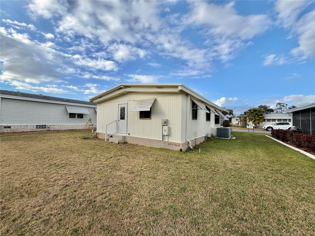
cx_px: 158
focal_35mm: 14
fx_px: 127
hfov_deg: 102.1
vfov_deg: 85.7
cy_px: 118
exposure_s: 1/770
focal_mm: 2.22
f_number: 2.2
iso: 25
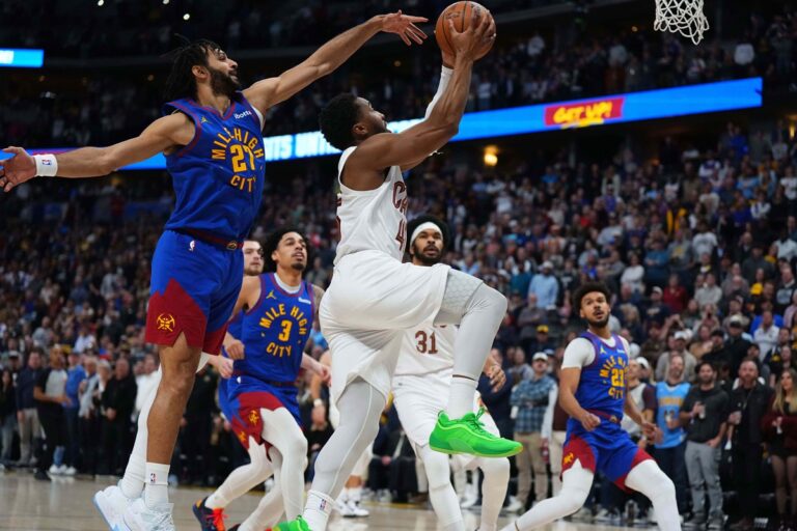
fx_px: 1550
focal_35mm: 70
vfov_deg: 19.5
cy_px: 266
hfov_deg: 28.8
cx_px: 398
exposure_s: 1/2500
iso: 4000
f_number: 2.8
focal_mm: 70
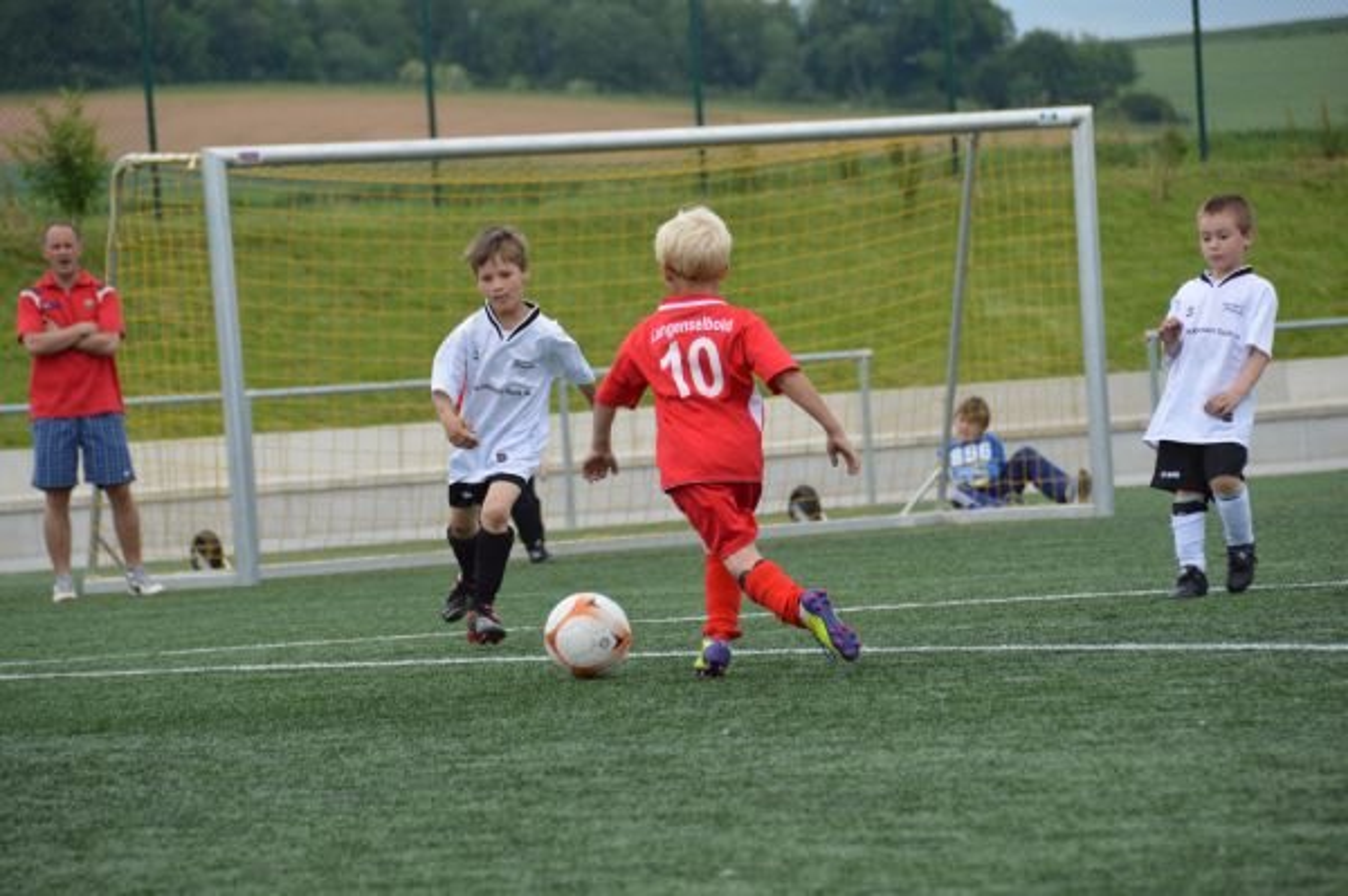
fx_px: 8418
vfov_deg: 6.1
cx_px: 674
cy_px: 448
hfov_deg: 9.2
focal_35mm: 225
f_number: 5.6
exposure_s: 1/1250
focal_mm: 150
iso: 400
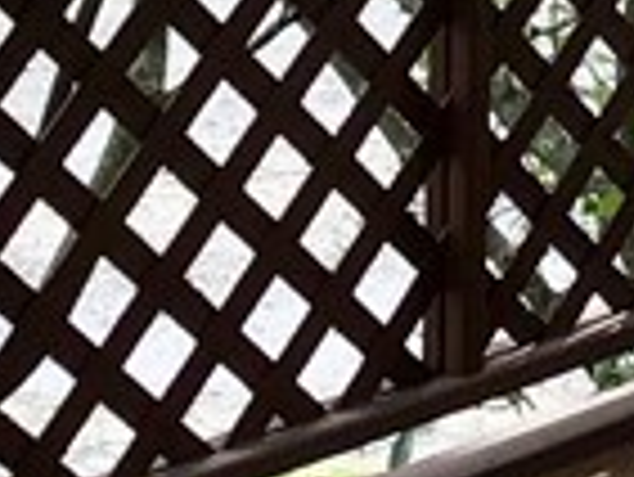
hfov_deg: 8.1
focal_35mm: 225
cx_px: 1556
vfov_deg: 6.4
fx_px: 4124
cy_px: -536
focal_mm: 3.3
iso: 25
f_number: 2.4
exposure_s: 1/120
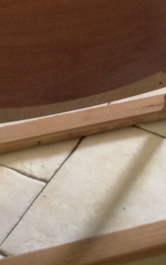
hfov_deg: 11.8
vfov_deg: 18.9
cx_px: 197
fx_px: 789
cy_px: 50
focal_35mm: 109
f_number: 2.4
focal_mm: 4.28
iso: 250
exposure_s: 1/15
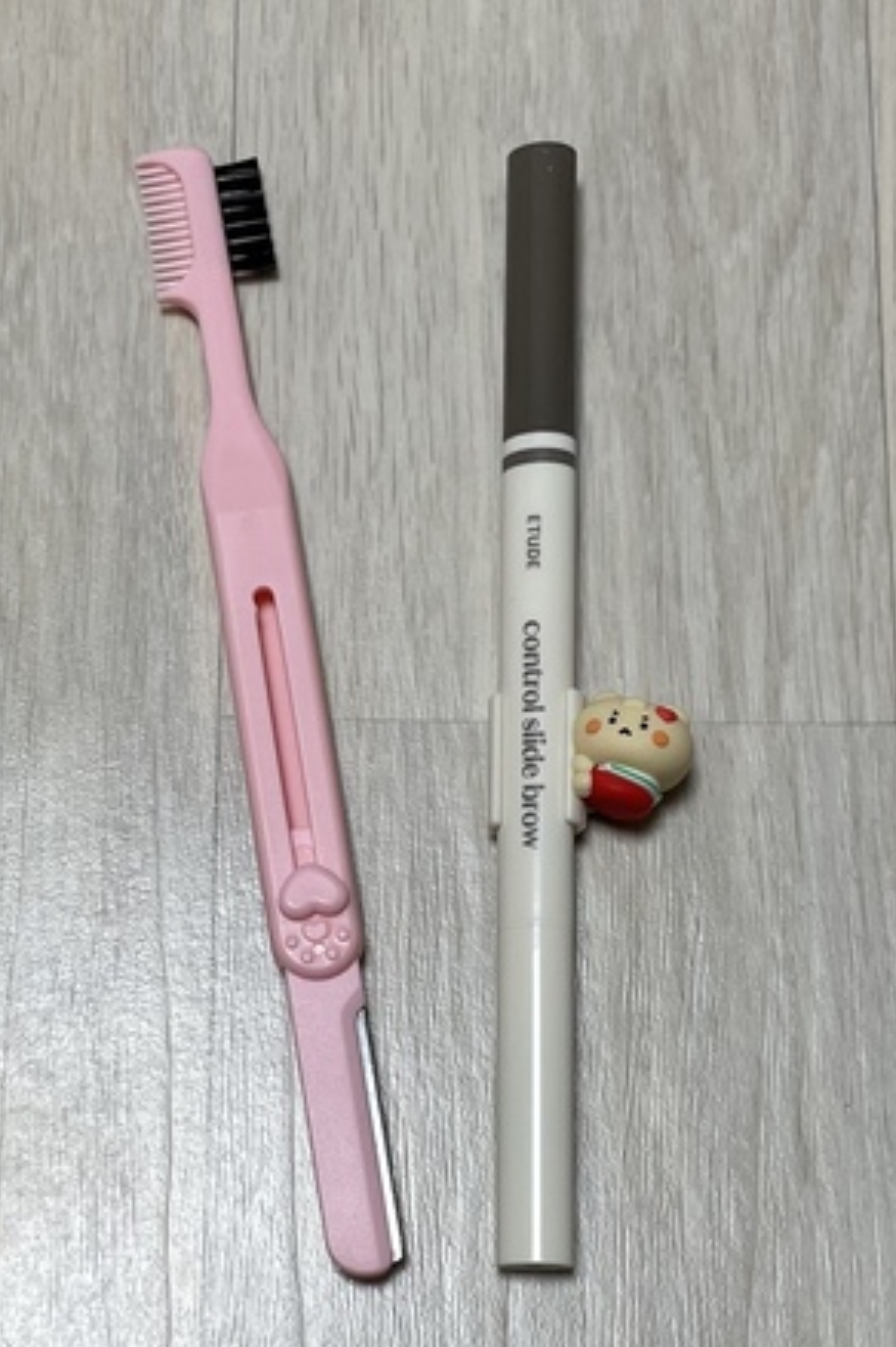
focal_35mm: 37
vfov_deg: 51.9
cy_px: 678
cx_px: 448
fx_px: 1383
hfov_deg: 35.9
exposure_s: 1/120
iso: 80
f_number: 1.6
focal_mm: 4.2
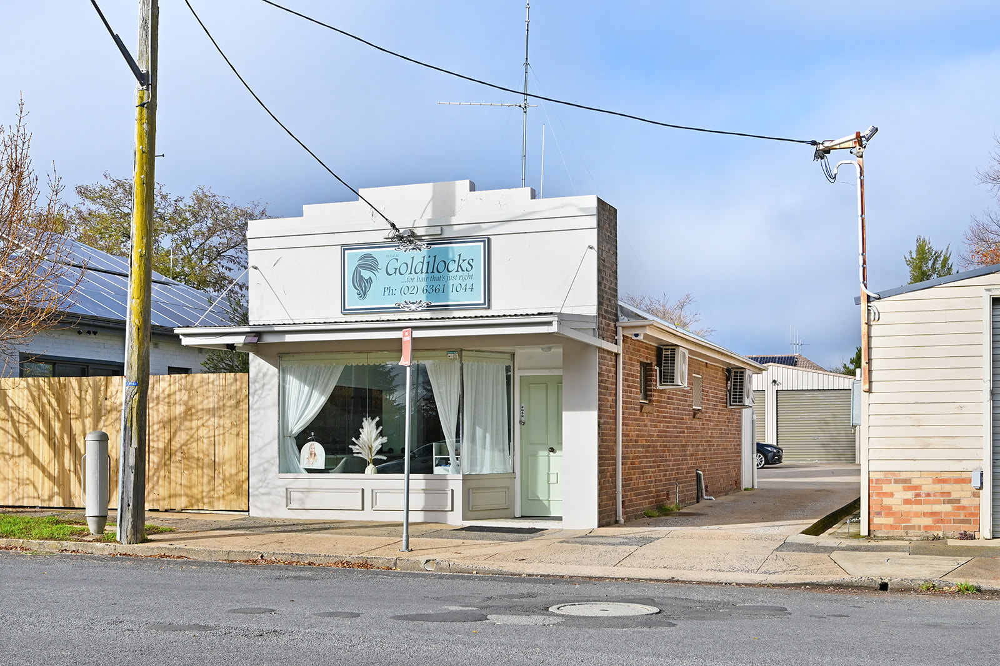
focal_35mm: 45
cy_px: 333
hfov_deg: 43.6
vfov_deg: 29.9
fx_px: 1250
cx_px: 500
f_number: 8
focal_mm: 30
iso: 400
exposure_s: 1/250
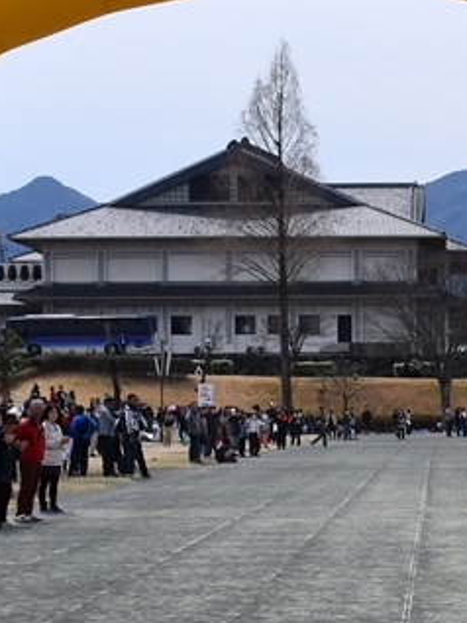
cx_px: 461
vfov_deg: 24.4
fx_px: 1438
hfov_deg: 18.0
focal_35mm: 80
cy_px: 286
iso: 400
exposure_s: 1/2000
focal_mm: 22
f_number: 8
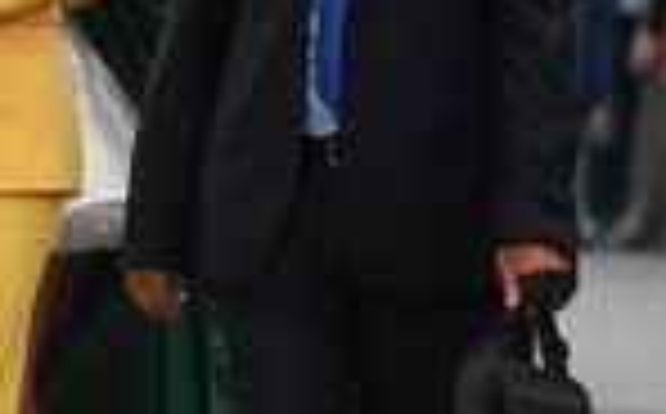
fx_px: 12016
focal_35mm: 663
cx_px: -180
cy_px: -182
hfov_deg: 3.2
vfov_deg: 2.0
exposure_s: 1/1250
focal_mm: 120
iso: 1600
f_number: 2.8
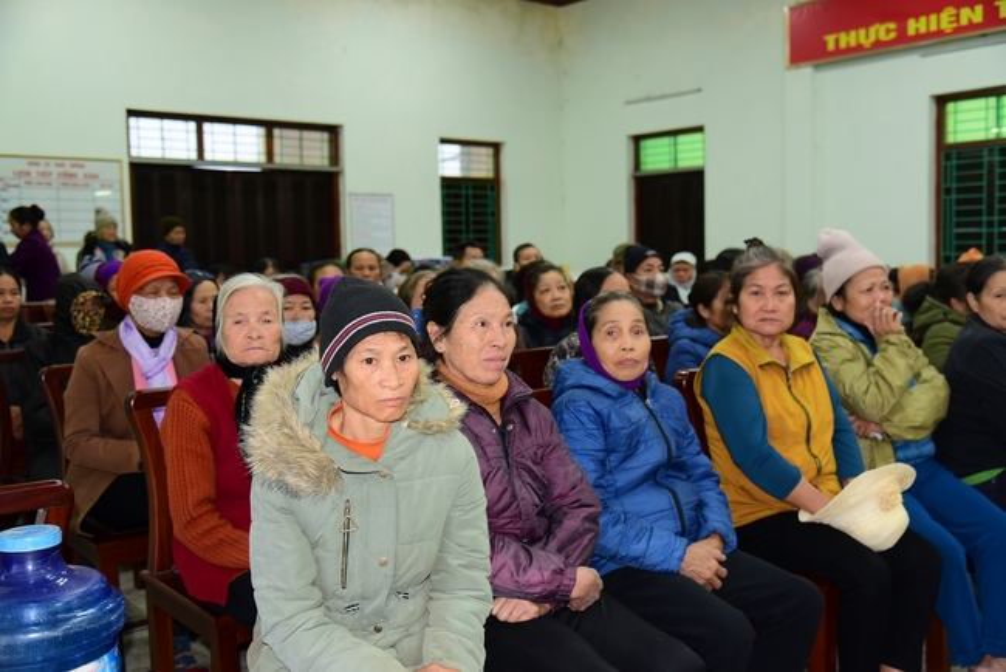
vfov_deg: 37.9
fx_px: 978
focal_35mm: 35
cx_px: 503
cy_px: 336
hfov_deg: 54.4
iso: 640
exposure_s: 1/40
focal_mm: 35
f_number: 4
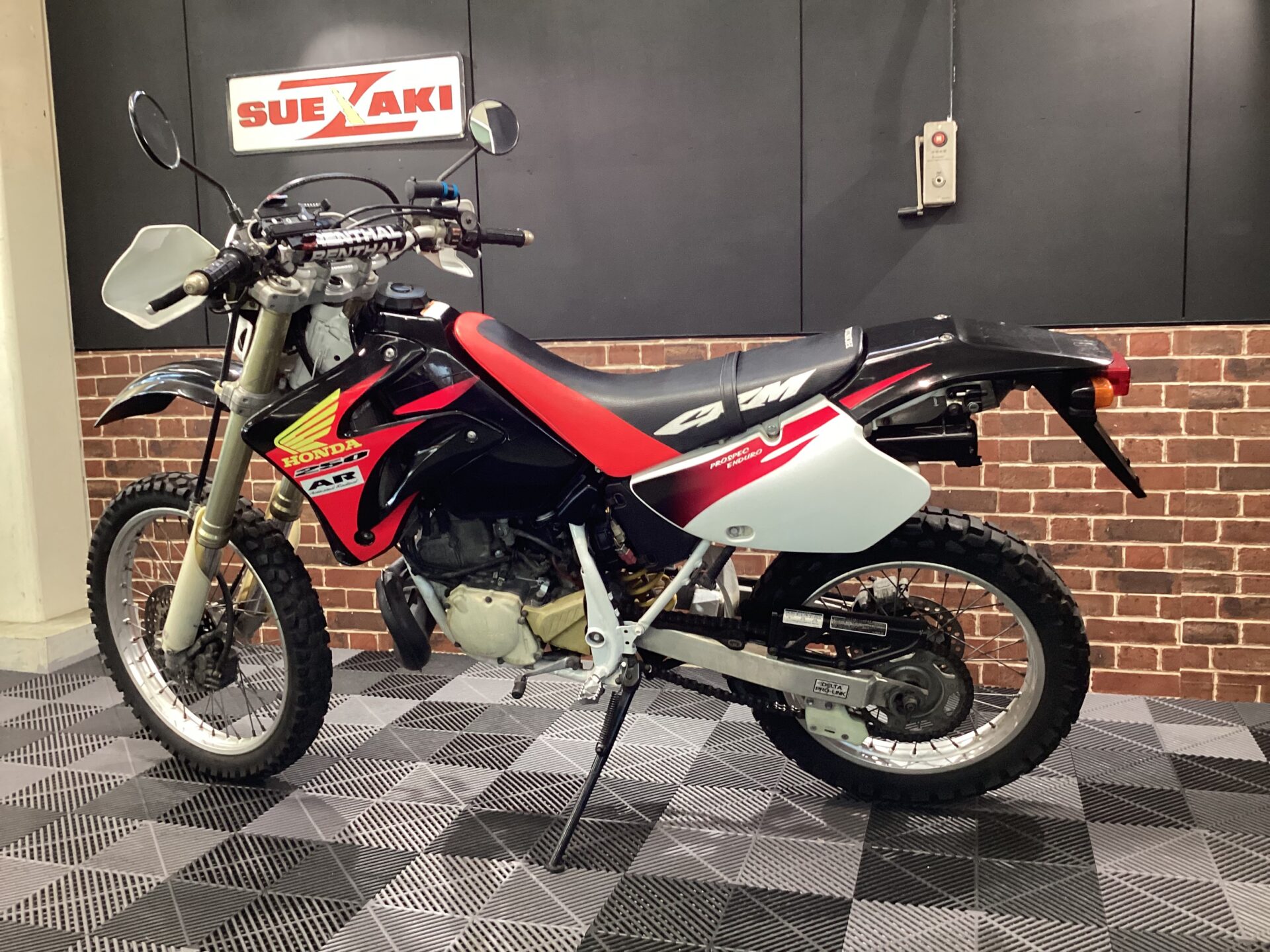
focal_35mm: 31
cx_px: 635
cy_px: 476
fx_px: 1137
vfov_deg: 45.4
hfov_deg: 58.4
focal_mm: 3.3
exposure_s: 1/40
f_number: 2.4
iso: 250
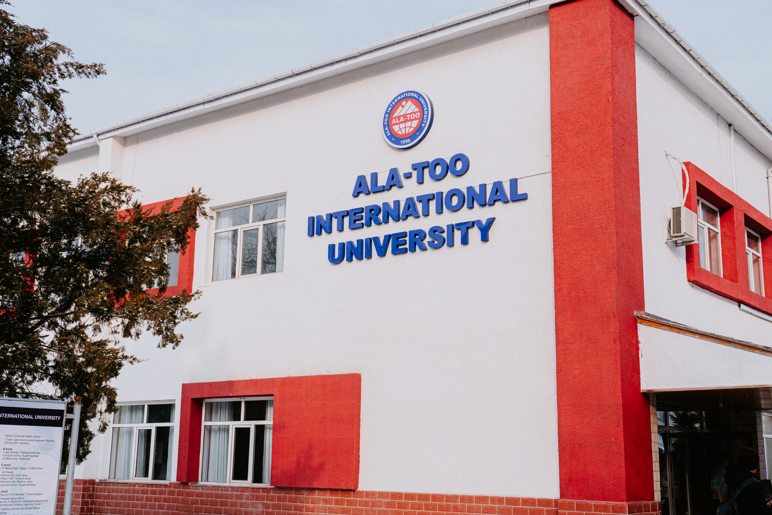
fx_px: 879
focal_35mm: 41
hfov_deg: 47.4
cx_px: 386
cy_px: 258
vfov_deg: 32.6
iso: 125
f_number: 7.1
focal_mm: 41
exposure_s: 1/100
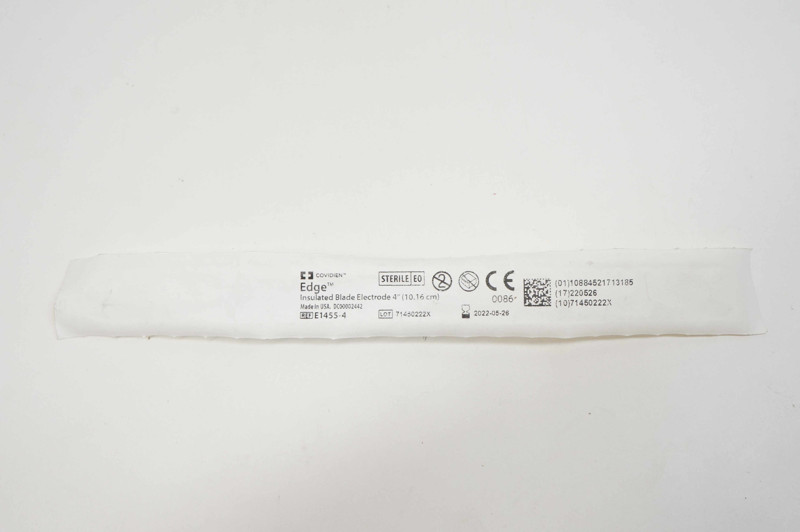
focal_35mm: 40
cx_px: 400
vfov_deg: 32.9
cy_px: 266
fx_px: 899
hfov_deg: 48.0
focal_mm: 27
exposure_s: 1/50
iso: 400
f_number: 8
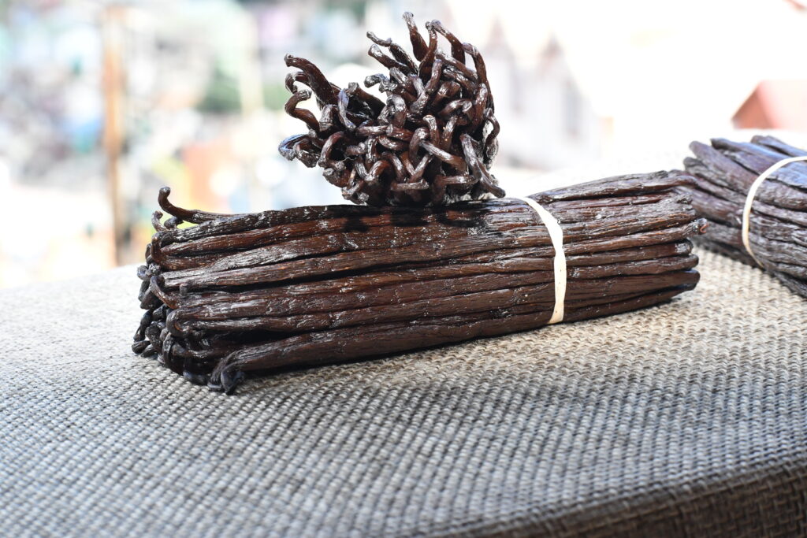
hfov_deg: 16.7
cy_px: 269
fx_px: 2757
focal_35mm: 123
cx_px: 404
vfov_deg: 11.1
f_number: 13
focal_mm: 82
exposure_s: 1/640
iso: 2500
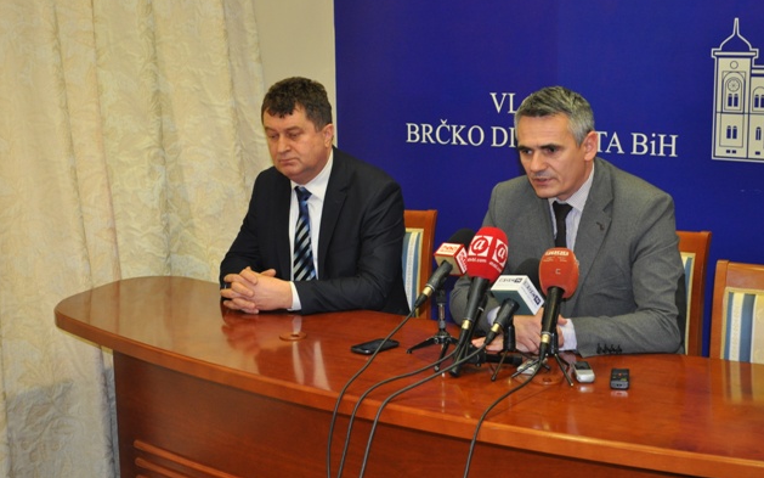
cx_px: 384
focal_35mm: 59
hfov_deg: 34.5
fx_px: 1228
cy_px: 223
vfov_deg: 22.0
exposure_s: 1/60
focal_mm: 38
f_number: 5
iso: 800
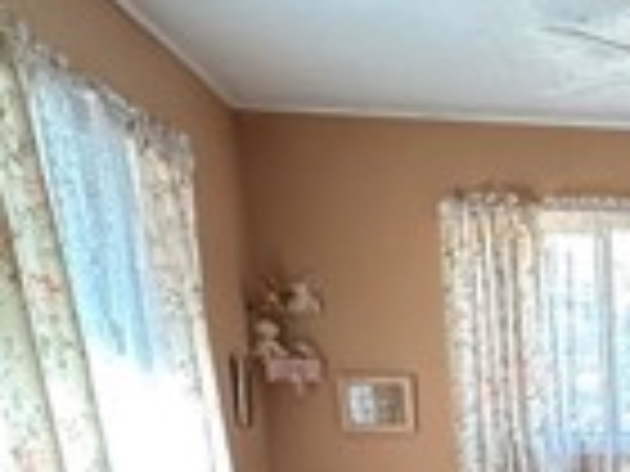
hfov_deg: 25.6
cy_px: 670
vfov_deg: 20.3
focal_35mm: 64
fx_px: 1165
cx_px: 837
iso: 250
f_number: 2.2
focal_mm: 2.22
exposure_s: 1/60
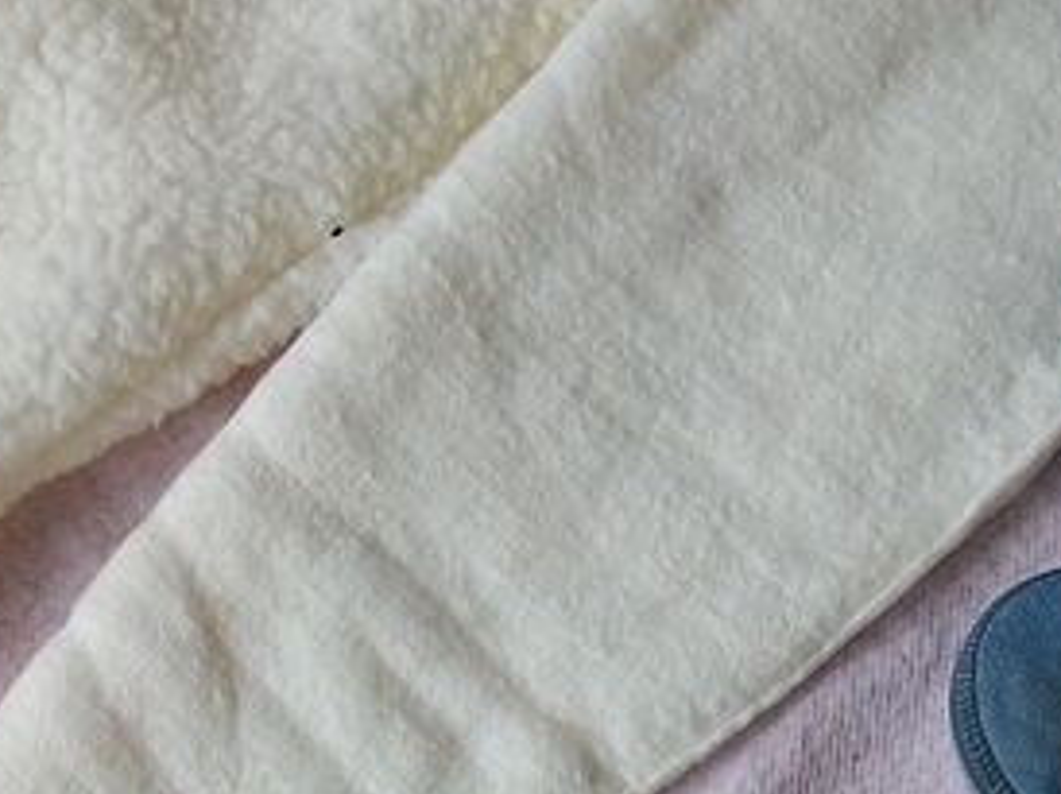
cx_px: 701
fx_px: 3583
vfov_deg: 12.6
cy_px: 705
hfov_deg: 16.8
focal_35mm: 117
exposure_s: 1/66
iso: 80
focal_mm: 5.7
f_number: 2.9
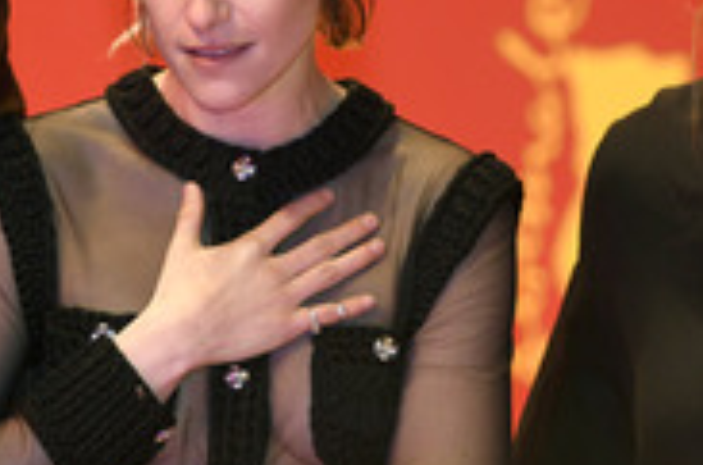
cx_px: 236
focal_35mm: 383
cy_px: 111
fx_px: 7460
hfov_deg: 5.4
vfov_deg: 3.6
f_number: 3.2
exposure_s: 1/400
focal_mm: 155
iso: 1250
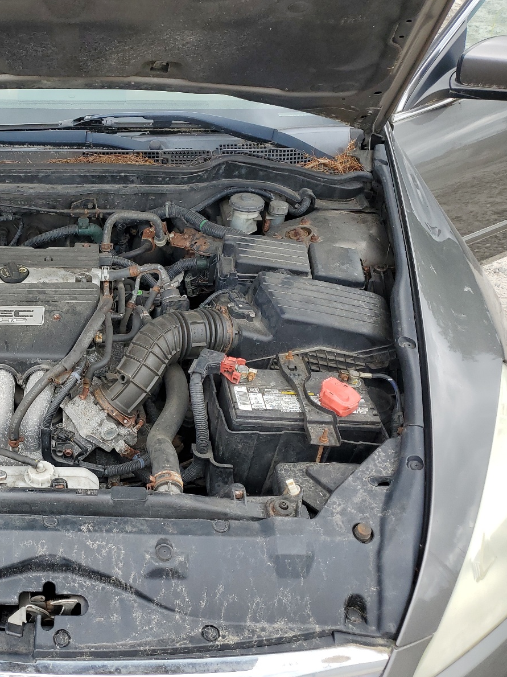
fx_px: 684
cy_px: 337
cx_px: 57
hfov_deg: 38.1
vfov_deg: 52.6
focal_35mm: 35
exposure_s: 1/588
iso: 50
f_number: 1.5
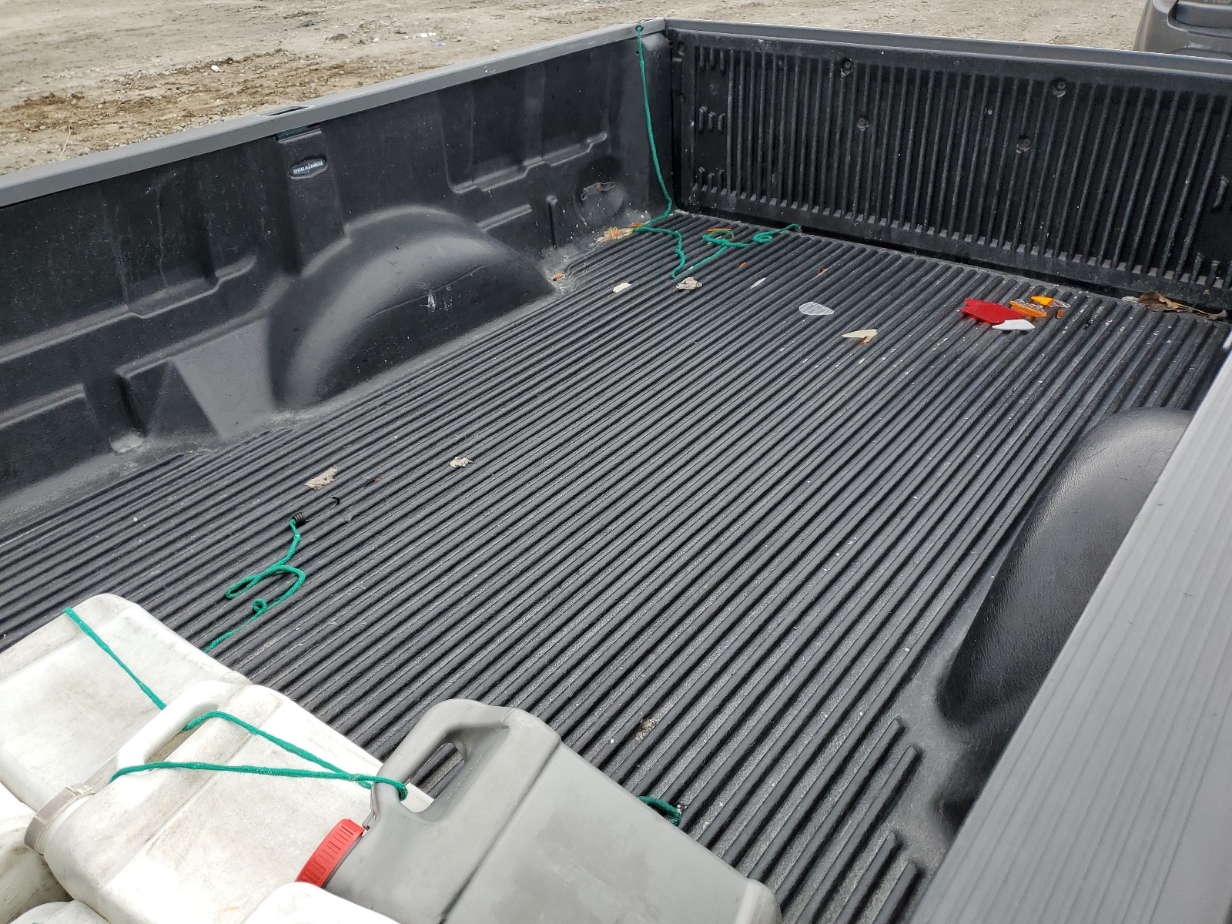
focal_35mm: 26
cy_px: 462
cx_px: 616
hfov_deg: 67.3
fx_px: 925
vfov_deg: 53.1
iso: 50
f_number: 1.5
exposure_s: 1/556
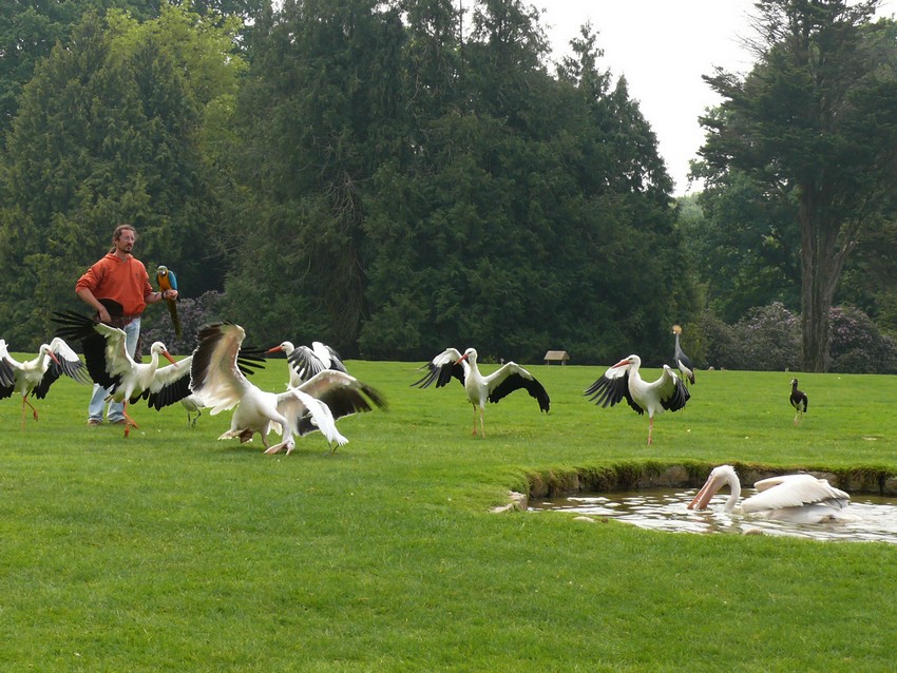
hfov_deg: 22.5
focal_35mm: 87
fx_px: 2255
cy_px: 336
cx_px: 448
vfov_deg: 17.0
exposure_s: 1/250
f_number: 4
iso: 100
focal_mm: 12.3
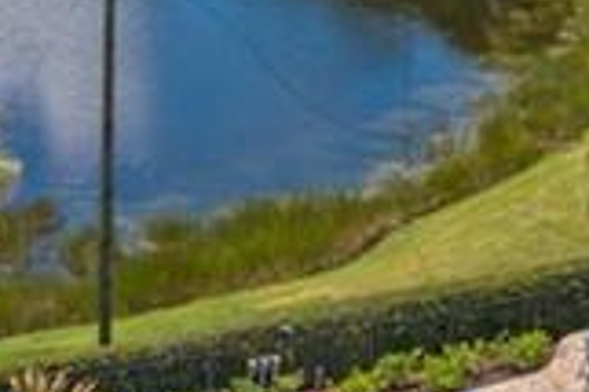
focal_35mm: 153
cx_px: 11
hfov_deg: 13.3
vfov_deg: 8.9
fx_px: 2501
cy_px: 405
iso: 100
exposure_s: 1/640
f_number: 6.3
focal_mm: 8.8
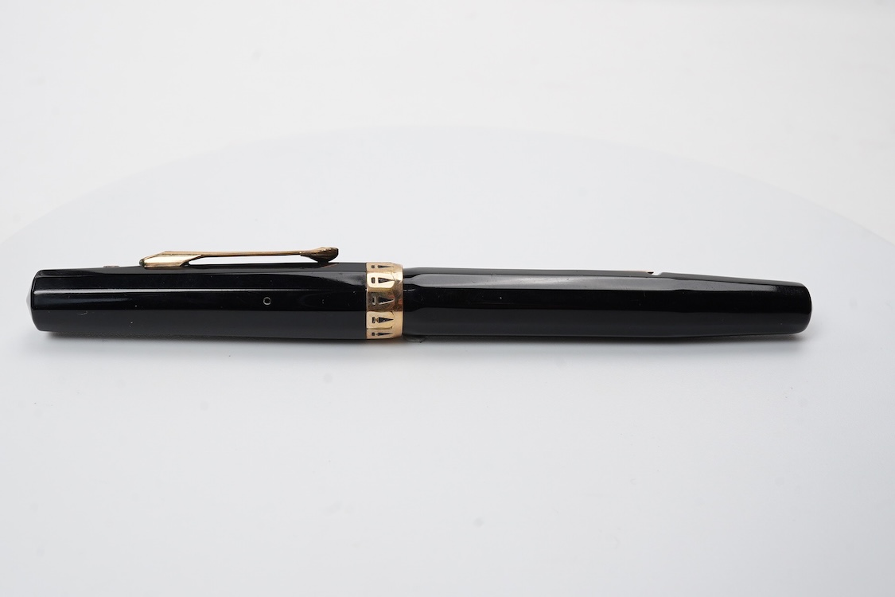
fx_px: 1119
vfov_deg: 29.9
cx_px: 448
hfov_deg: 43.6
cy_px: 298
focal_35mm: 45
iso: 400
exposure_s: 1/100
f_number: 20
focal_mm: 30
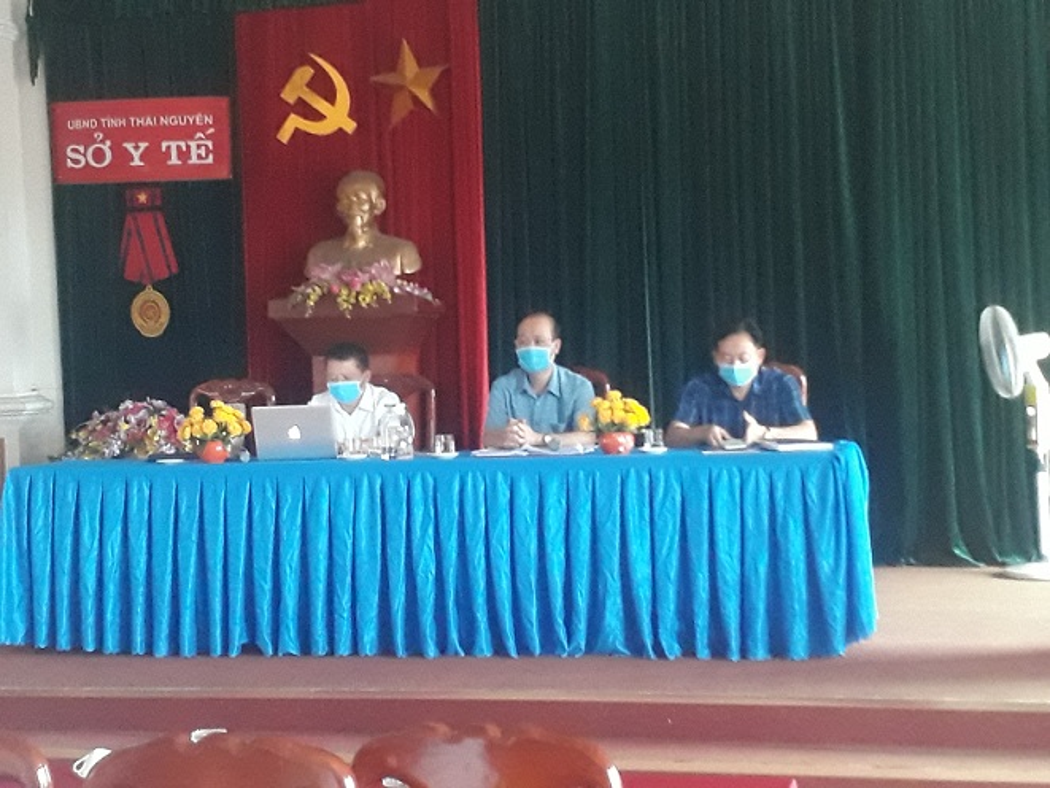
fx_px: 819
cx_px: 525
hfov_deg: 65.3
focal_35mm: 27
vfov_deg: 51.4
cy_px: 394
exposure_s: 1/17
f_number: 1.9
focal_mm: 3.6
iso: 500
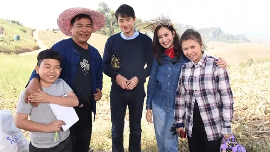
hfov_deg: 59.5
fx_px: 236
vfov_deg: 35.6
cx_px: 136
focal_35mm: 33
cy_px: 68
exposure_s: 1/250
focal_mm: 31
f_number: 5
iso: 250
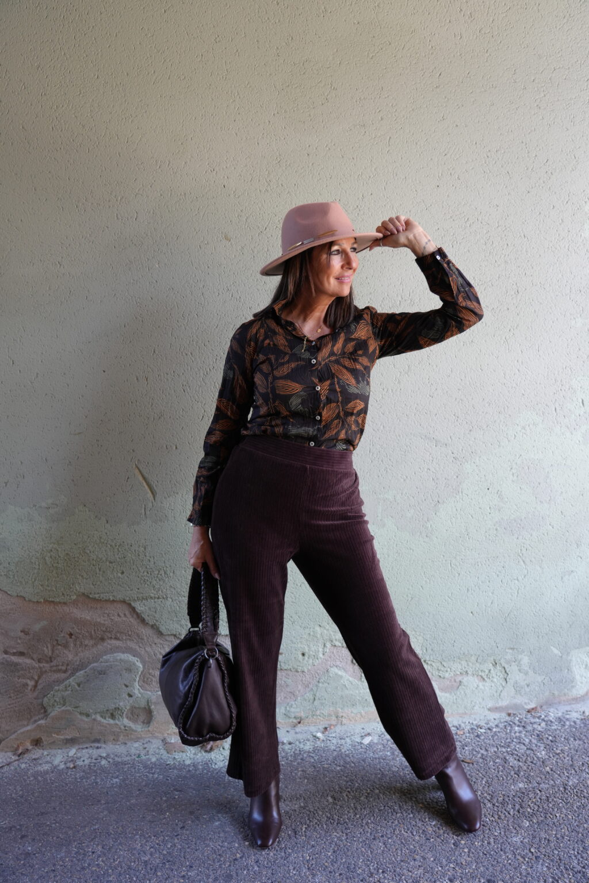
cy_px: 442
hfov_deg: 40.0
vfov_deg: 57.2
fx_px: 810
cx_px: 294
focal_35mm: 33
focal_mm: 33
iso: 640
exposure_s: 1/160
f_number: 4
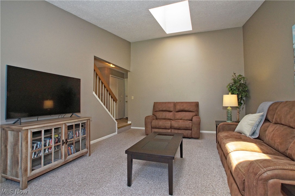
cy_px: 98
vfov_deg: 72.0
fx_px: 135
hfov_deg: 95.0
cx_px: 148
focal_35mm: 16
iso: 1000
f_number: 4.5
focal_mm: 11
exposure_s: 1/160
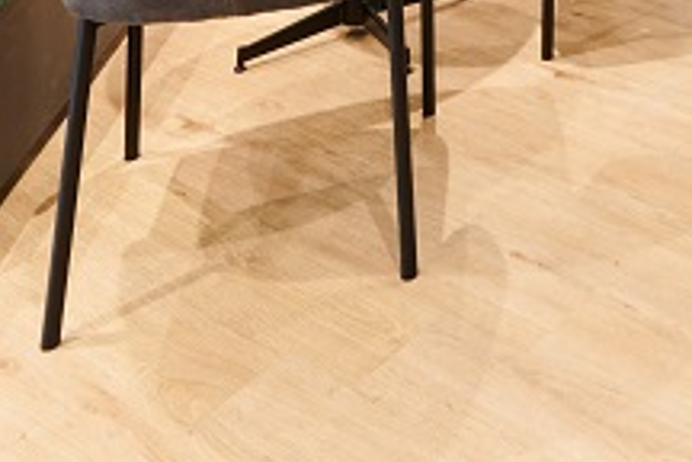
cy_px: -363
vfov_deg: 19.4
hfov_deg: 31.9
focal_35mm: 53
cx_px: 807
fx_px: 1019
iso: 640
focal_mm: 14
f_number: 8
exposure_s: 1/15
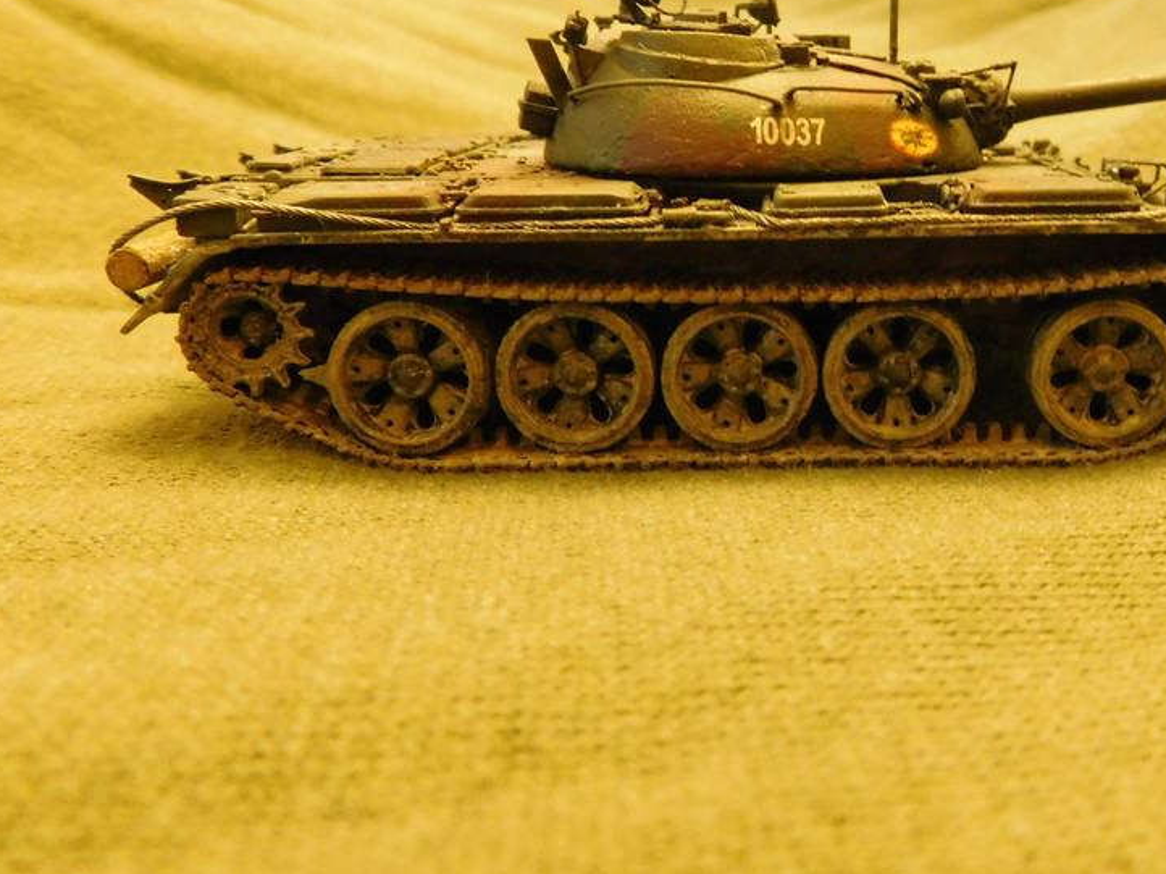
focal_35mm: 34
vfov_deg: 41.0
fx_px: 1145
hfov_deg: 52.0
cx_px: 852
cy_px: 260
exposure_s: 1/8
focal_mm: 4
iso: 800
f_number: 3
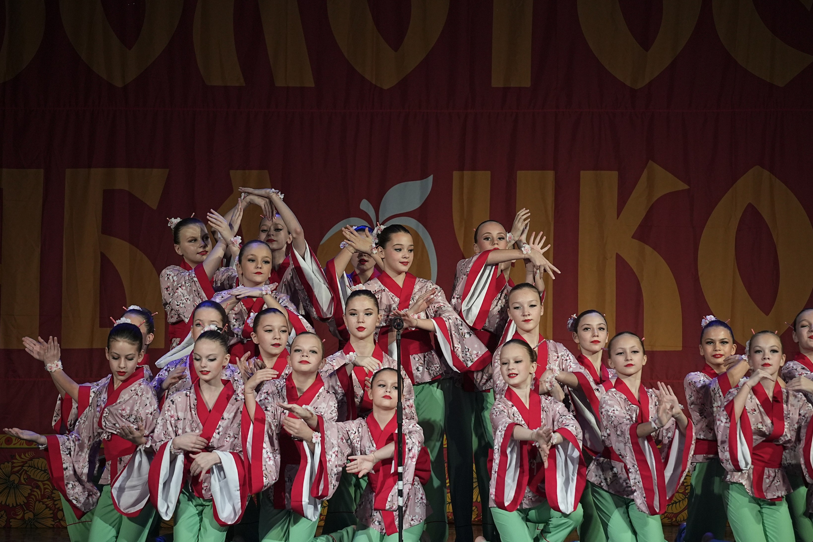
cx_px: 437
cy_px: 256
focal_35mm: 169
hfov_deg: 12.2
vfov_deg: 8.1
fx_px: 3817
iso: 2000
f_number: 4
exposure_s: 1/400
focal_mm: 135
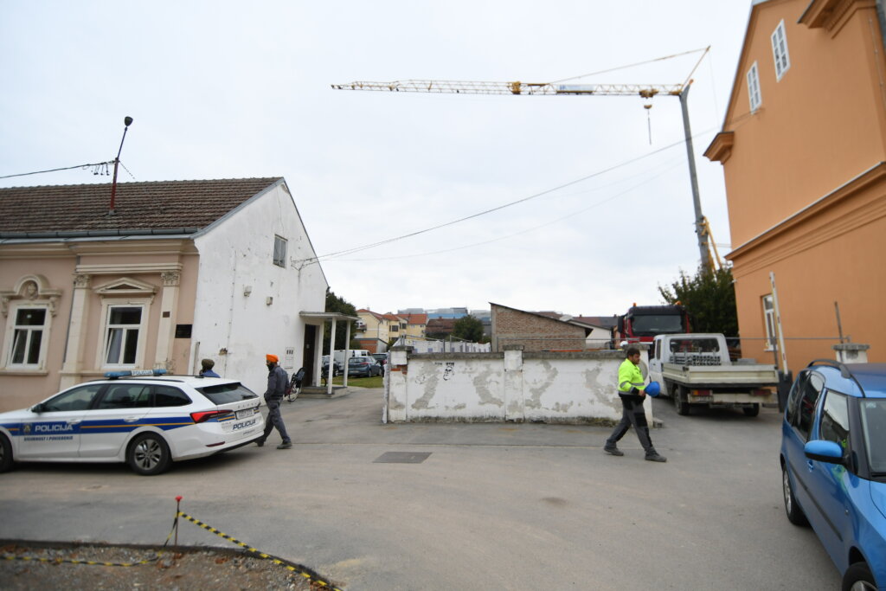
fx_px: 443
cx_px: 443
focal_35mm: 18
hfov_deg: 90.0
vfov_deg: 67.4
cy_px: 296
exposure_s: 1/800
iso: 400
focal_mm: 12
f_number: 4
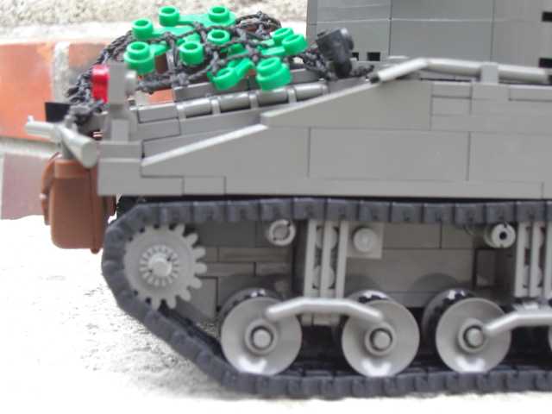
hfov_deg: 30.7
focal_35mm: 63
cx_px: 276
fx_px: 1005
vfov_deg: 23.3
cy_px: 207
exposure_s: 1/30
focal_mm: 9.6
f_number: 3.4
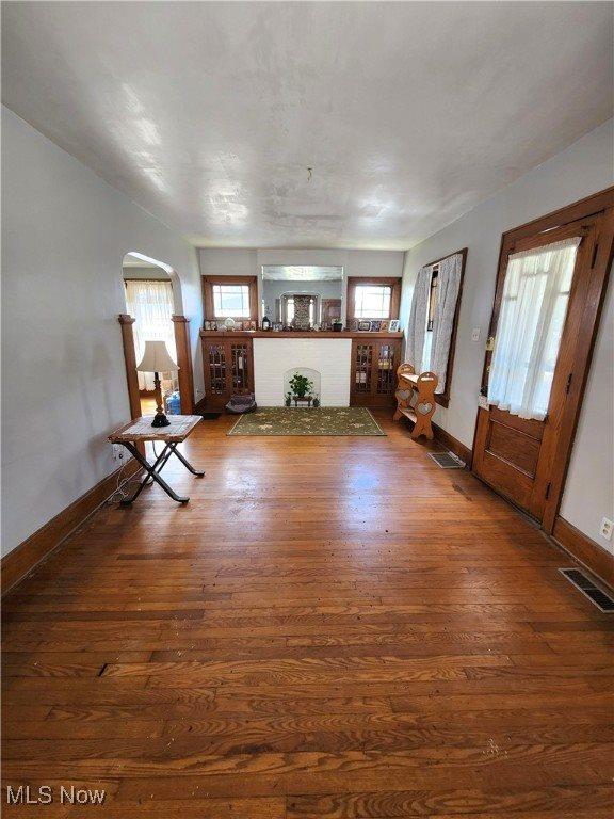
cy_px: 410
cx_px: 307
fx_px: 307
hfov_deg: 89.9
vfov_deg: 106.2
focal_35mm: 13
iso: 250
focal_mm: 2.2
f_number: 2.2
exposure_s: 1/60.2
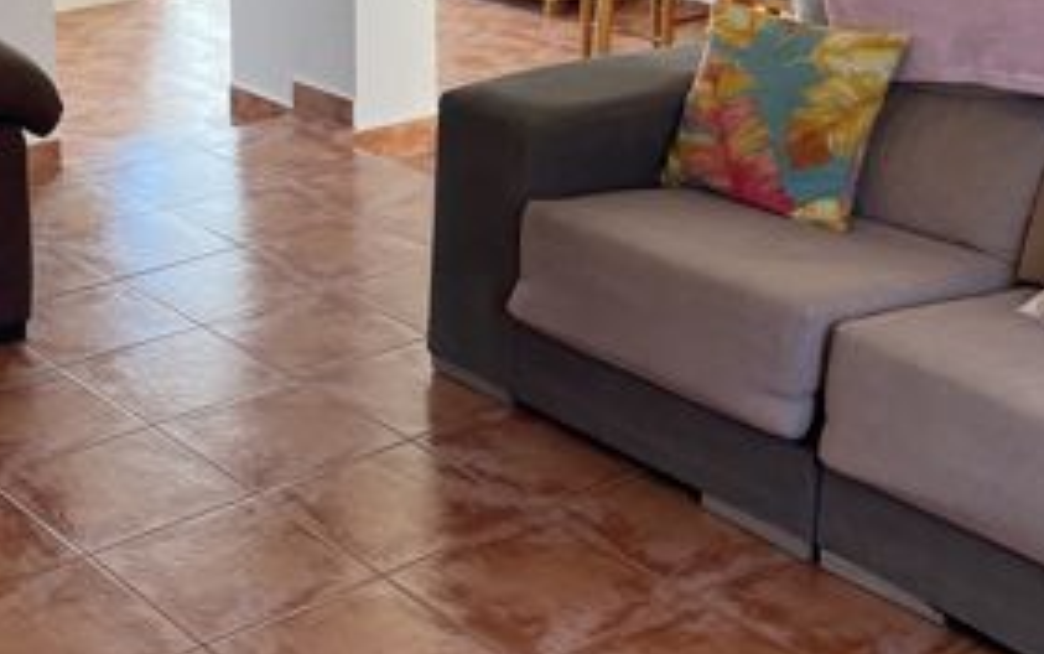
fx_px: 1964
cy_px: 7
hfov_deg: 29.4
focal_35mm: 69
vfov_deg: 18.4
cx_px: 295
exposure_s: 1/100
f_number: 1.6
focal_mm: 4.2
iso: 80
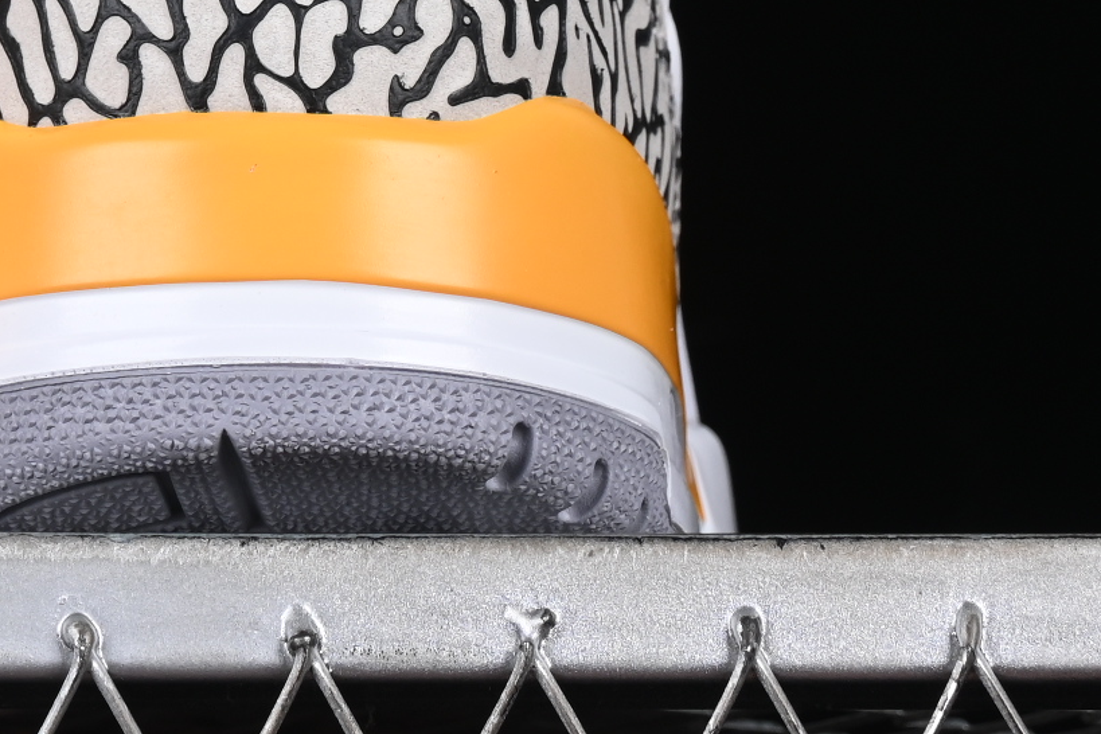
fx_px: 7798
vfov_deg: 5.4
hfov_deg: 8.0
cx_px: -159
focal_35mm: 255
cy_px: -212
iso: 160
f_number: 8
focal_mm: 50
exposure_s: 1/125
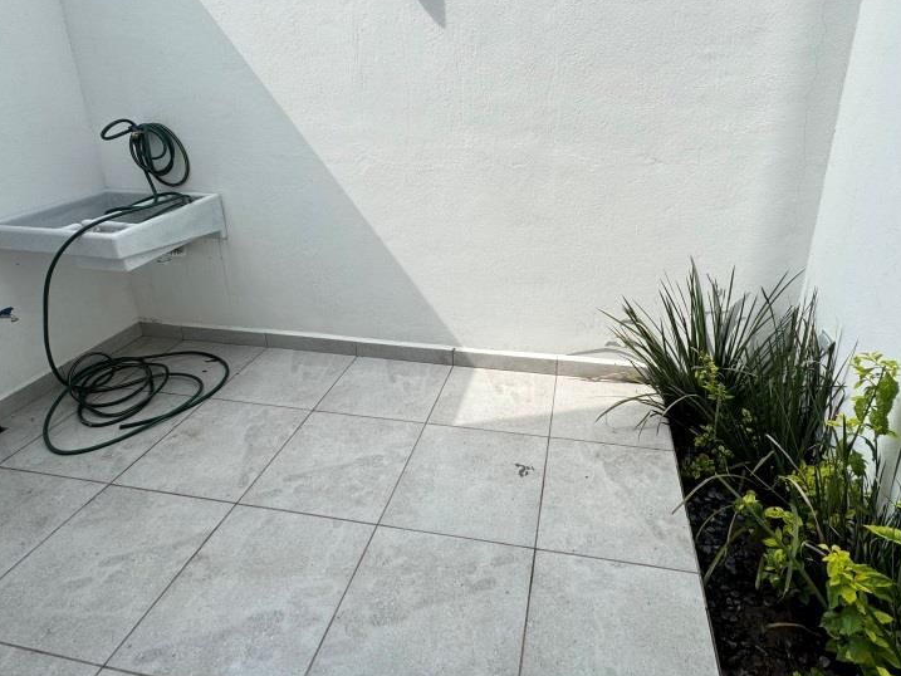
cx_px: 494
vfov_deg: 64.8
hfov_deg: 81.5
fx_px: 521
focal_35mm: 20
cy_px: 245
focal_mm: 2.22
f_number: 2.2
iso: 50
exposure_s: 1/899
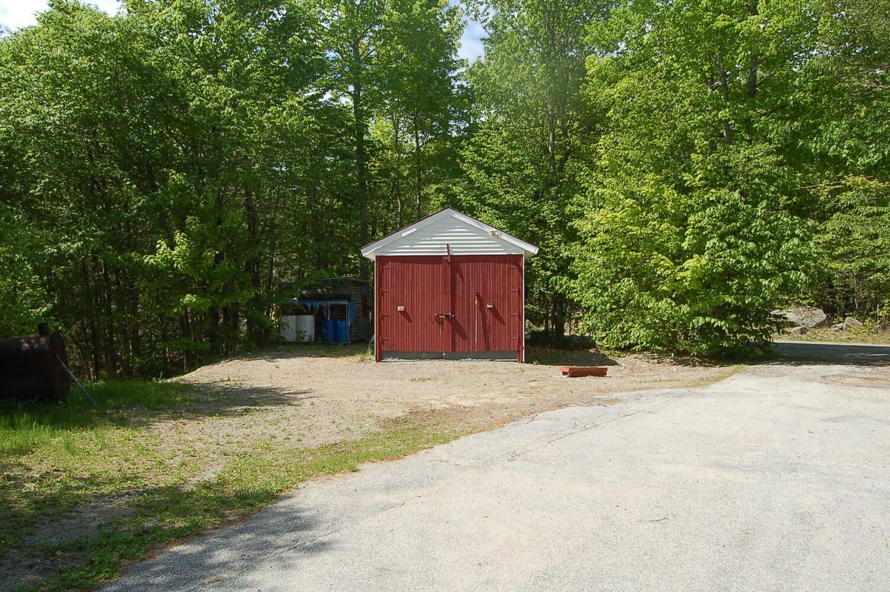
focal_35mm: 27
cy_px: 296
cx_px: 445
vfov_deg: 47.8
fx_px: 667
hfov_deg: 67.4
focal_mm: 18
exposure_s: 1/250
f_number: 8
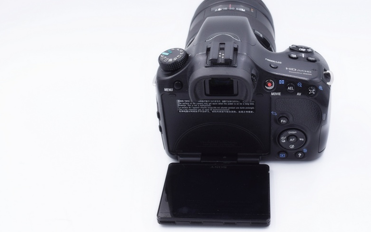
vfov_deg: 25.3
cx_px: 237
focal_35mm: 51
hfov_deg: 39.2
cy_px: 87
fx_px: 516
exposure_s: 1/160
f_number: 8
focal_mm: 26
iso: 400
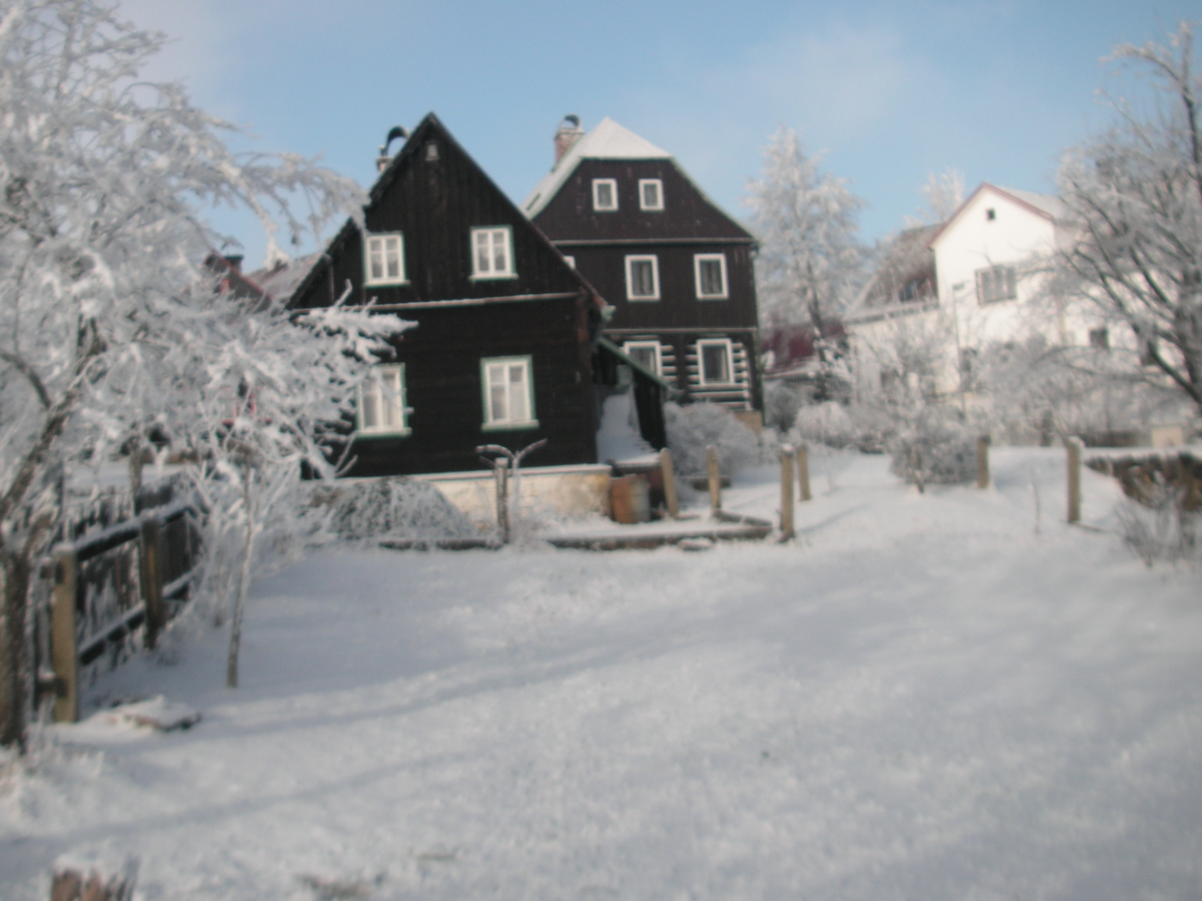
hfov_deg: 42.9
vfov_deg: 32.9
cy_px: 422
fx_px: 1528
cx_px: 553
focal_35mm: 44
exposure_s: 1/750
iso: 50
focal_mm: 6.3
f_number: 3.3
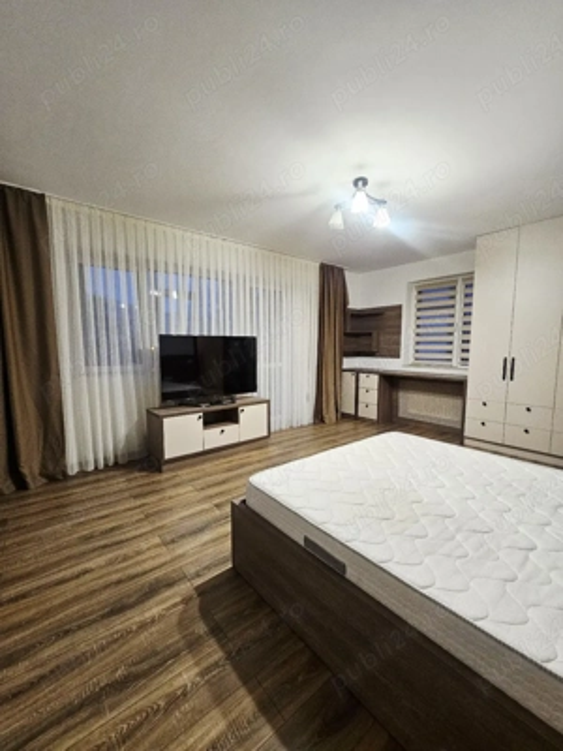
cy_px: 376
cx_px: 282
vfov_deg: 106.2
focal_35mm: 13
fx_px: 282
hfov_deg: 89.9
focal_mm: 2.2
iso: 400
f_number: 2.2
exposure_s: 1/33.4
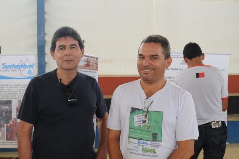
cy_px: 80
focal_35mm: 51
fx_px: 338
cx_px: 120
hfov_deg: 38.9
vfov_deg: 26.4
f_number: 8
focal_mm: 34
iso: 800
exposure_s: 1/25
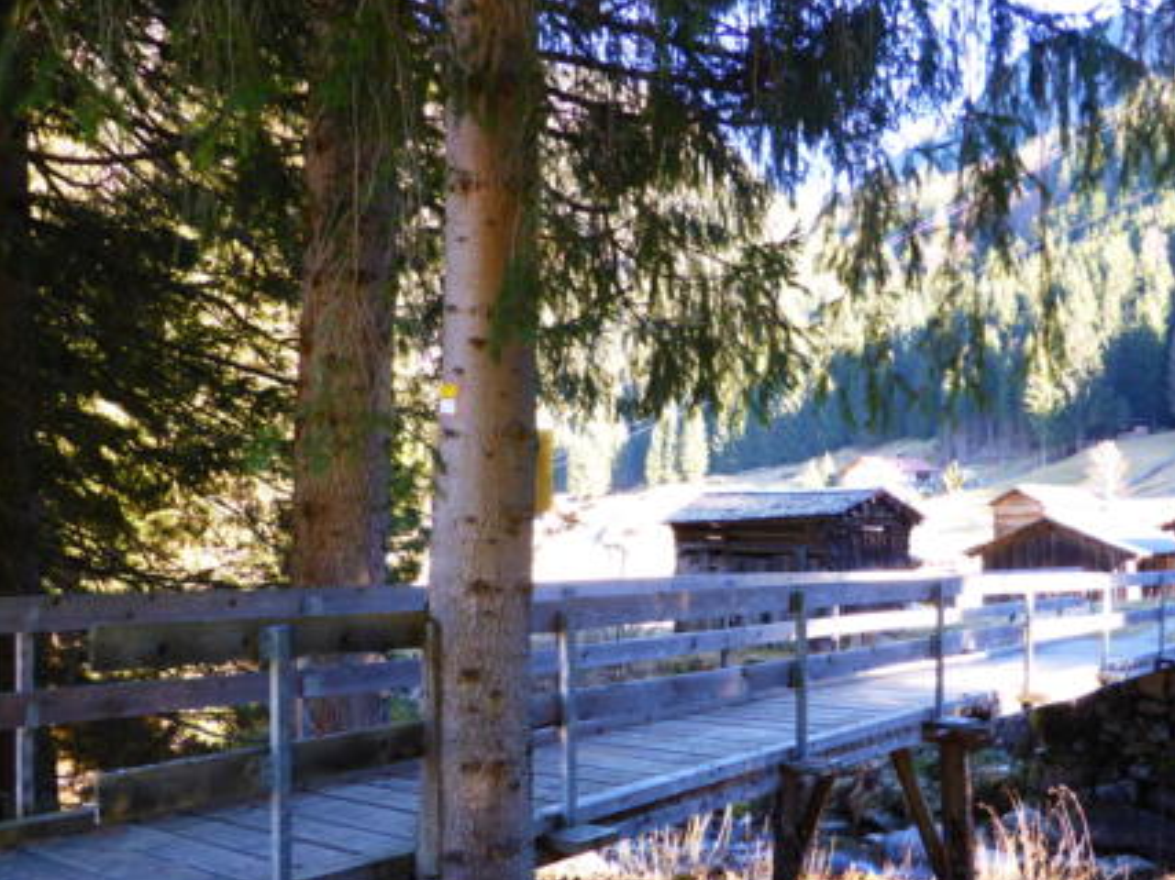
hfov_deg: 54.5
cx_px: 758
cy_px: 534
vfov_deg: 42.7
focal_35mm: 33
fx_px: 1120
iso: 200
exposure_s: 1/60
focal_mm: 4.3
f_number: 3.3
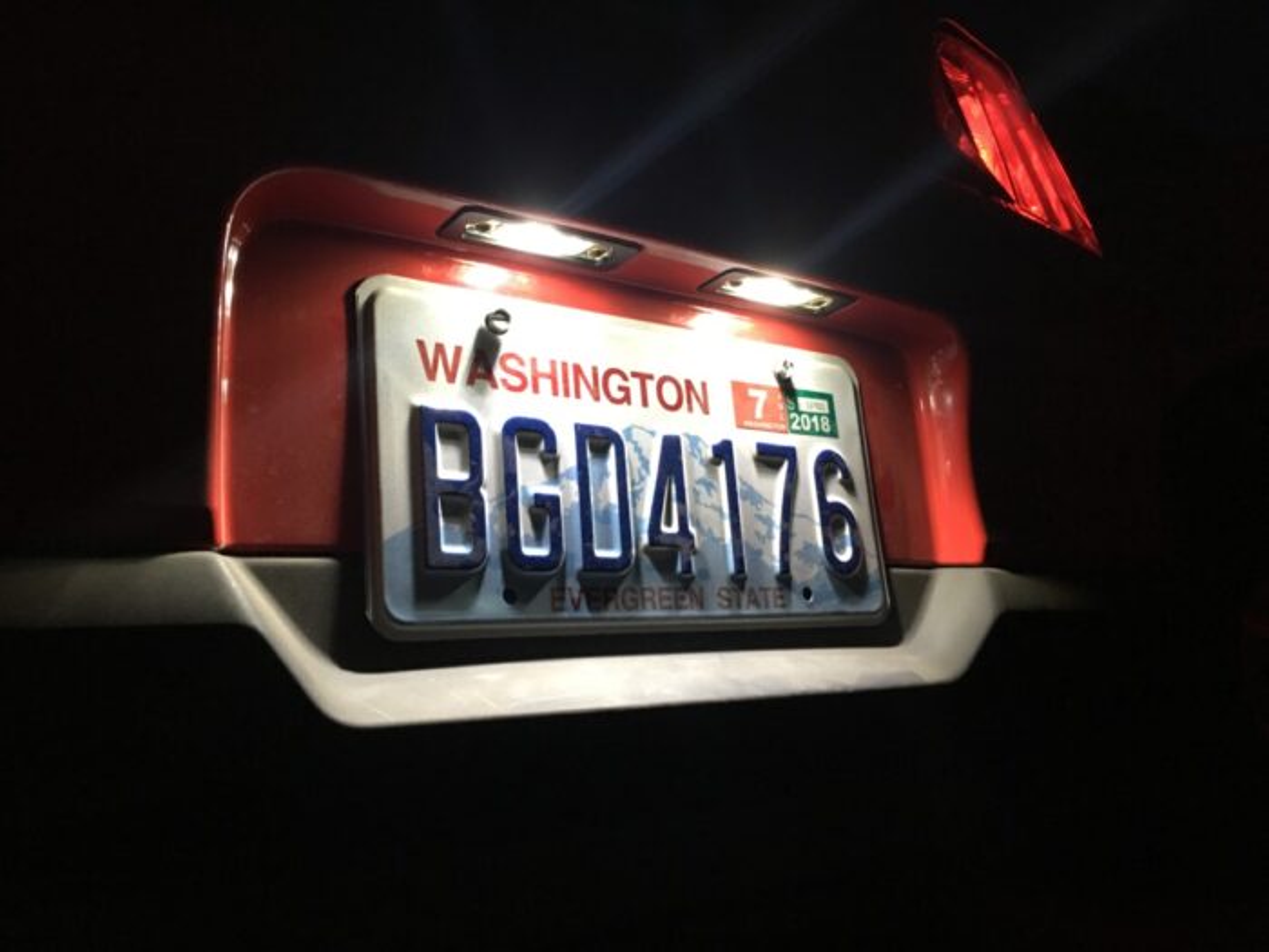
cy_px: 476
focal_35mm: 29
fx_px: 1063
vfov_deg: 48.2
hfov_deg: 61.7
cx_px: 634
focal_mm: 4.15
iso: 80
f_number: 2.2
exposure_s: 1/10
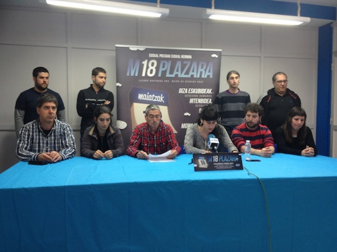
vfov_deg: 40.7
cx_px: 168
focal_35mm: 35
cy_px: 126
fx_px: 341
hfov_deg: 52.6
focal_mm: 4.28
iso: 64
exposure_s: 1/20
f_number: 2.4
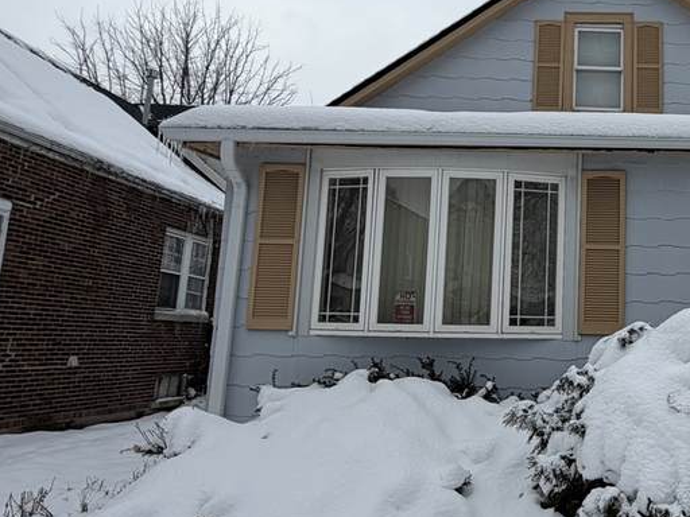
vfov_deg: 40.6
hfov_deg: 47.9
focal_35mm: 35
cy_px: 222
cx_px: 604
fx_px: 698
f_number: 2.2
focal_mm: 2.22
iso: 20
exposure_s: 1/1189
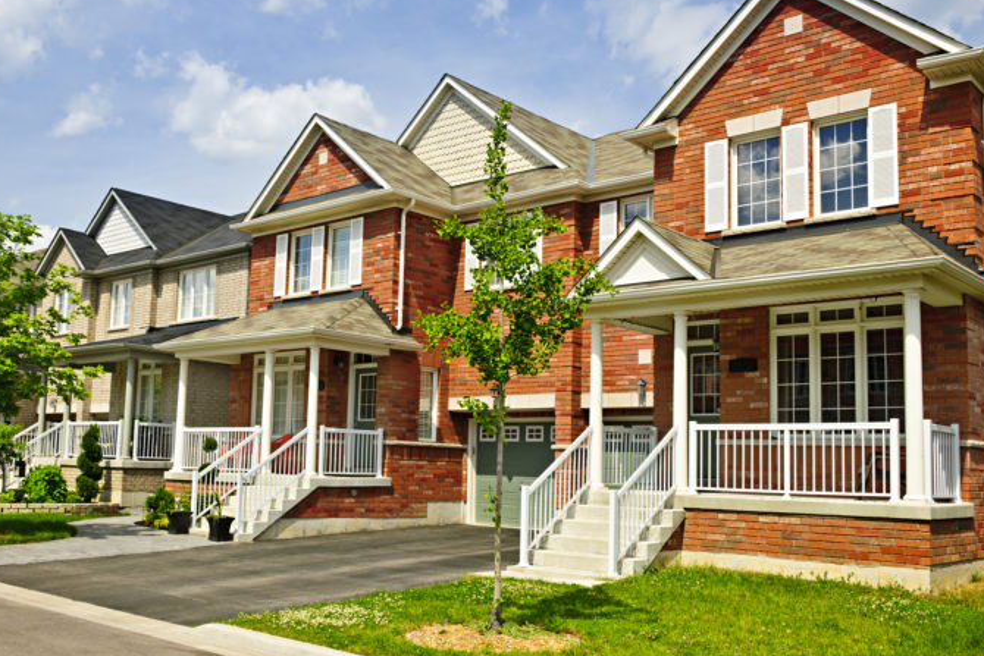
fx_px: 1011
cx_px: 404
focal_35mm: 37
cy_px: 322
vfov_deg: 36.0
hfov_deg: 51.6
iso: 200
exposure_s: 1/160
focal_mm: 31
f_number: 11
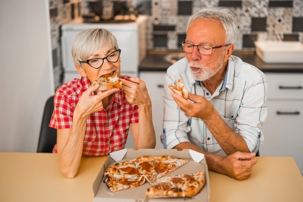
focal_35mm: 50
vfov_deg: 27.0
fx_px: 421
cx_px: 152
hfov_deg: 39.6
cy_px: 101
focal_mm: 50
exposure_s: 1/200
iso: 100
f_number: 1.6
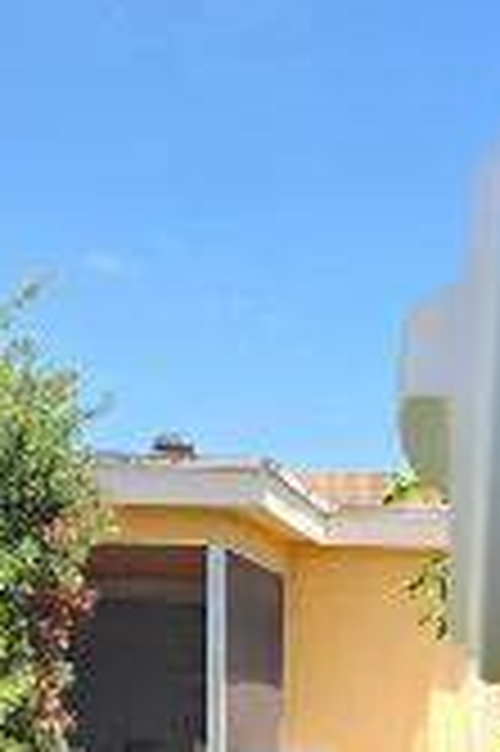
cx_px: 455
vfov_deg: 17.1
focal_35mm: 110
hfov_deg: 12.3
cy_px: 1076
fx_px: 2296
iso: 12
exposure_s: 1/319
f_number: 1.8
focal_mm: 6.4
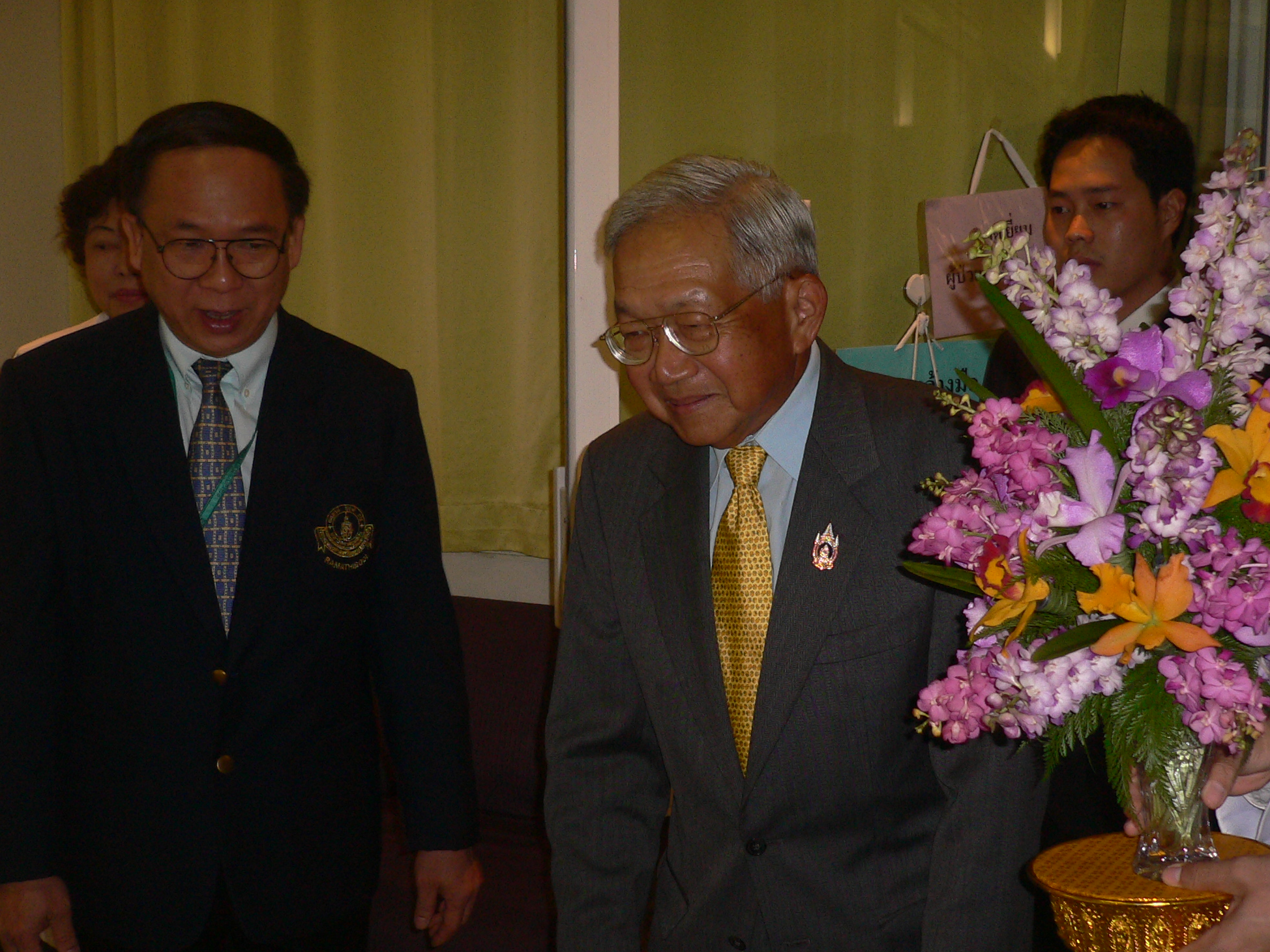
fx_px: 1688
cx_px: 750
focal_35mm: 46
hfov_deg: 41.1
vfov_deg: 31.4
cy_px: 582
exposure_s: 1/60
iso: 100
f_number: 2.8
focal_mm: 5.8
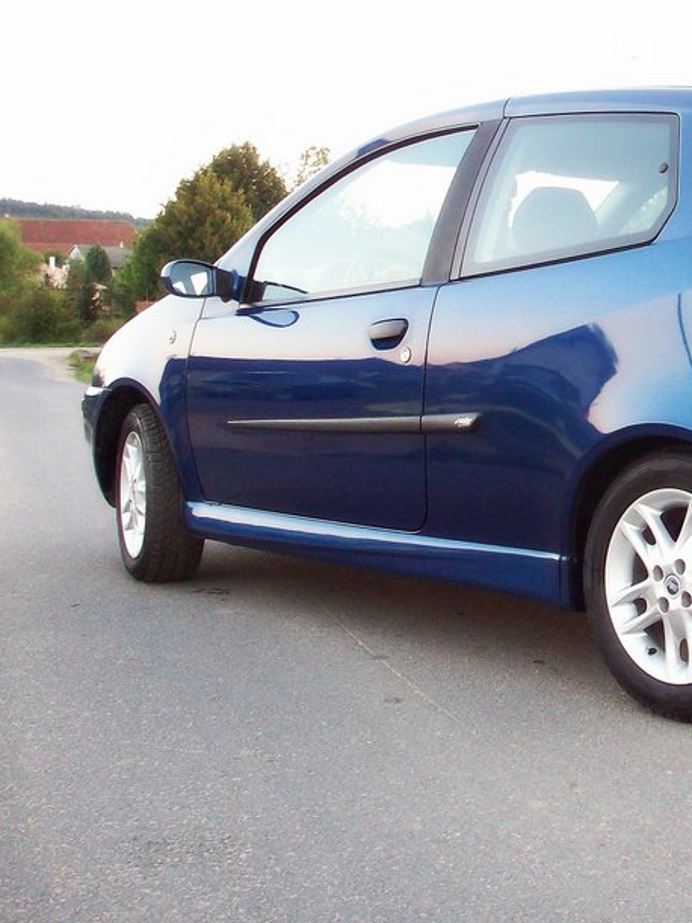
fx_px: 1653
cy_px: 376
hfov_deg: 22.9
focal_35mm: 62
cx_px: 659
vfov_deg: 31.1
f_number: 2.8
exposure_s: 1/23.3
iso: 160
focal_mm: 6.2
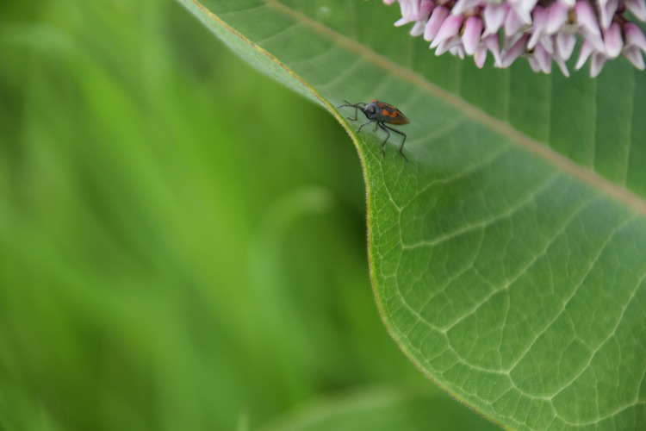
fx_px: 5383
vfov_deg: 4.6
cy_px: 216
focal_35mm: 300
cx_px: 323
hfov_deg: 6.9
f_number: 6.3
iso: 360
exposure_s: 1/500
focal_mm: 200
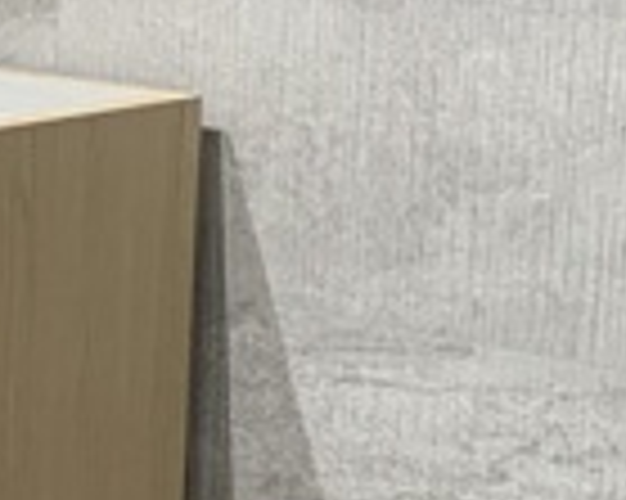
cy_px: 126
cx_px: -558
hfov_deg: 12.0
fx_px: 2703
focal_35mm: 146
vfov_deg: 10.5
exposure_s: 1/100
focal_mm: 4.25
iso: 100
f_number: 1.8
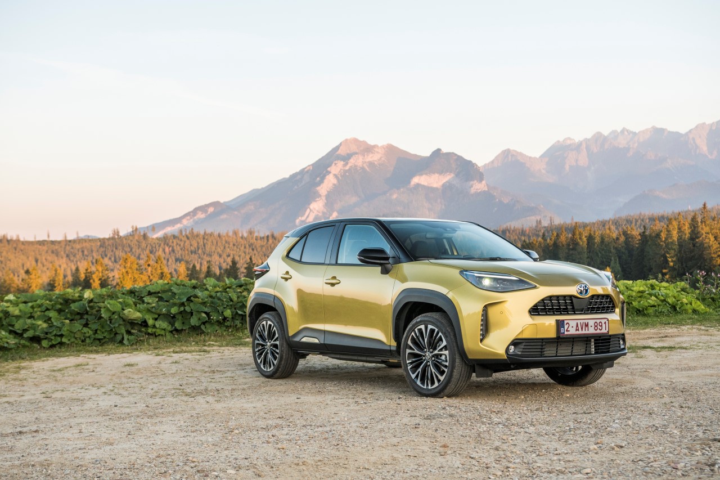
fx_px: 960
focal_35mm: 48
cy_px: 240
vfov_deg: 28.1
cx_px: 360
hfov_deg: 41.1
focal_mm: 32
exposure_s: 1/200
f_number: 4
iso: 500
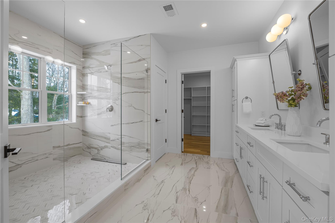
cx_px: 168
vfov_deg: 81.2
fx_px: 130
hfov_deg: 104.3
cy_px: 112
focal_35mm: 14
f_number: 9
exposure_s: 1/10
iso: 250
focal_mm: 14
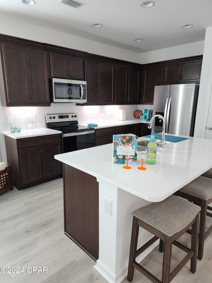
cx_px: 106
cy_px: 142
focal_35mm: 23
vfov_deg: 73.9
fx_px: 188
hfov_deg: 58.9
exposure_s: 1/60
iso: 100
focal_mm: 6.4
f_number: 1.8
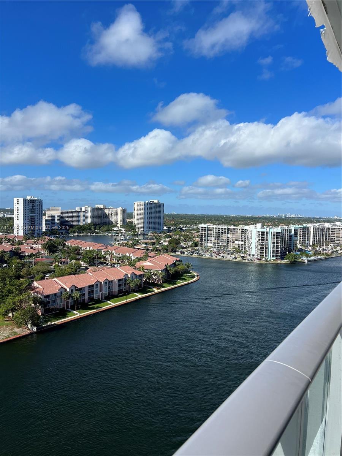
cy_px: 228
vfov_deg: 67.3
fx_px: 343
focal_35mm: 26
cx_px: 171
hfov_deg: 53.1
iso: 50
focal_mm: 5.7
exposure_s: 1/5587
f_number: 1.5
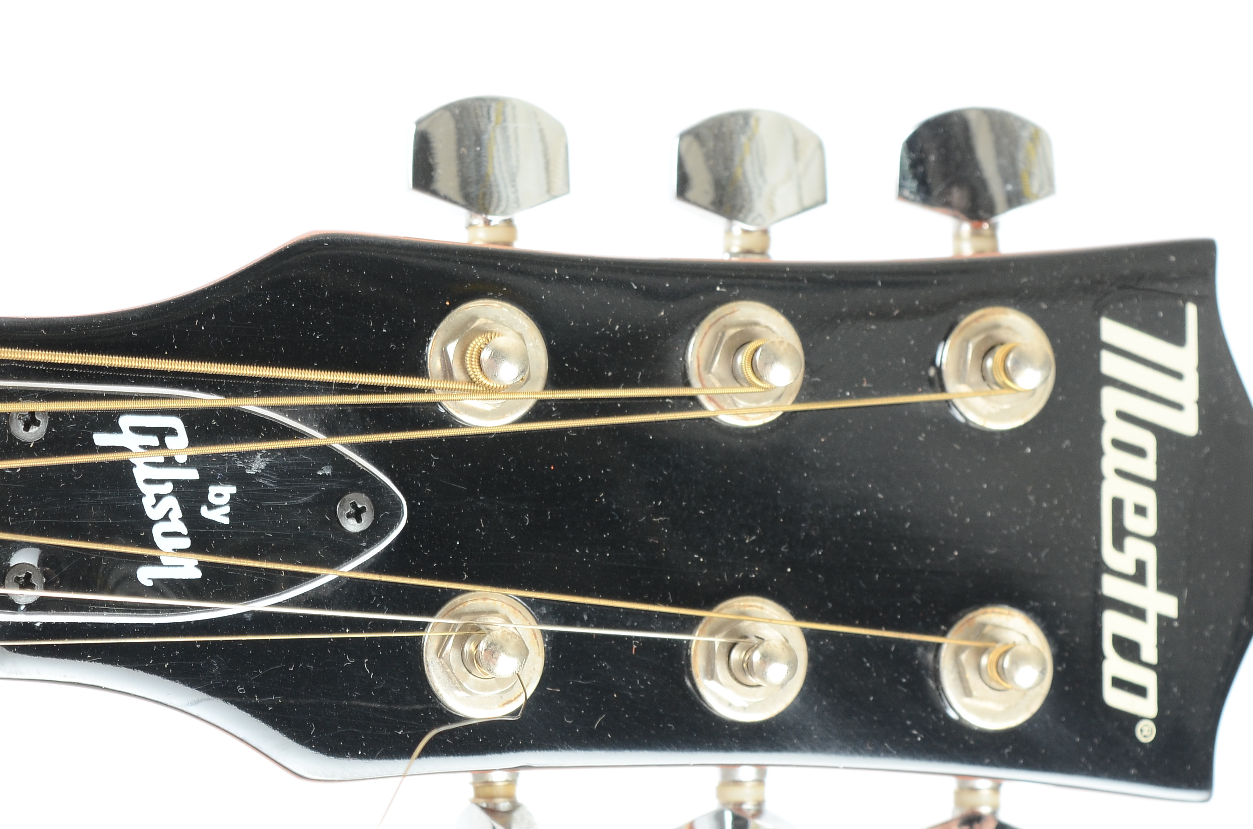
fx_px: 3949
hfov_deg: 18.0
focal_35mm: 114
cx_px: 562
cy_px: 505
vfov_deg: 12.0
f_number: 9
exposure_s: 1/60
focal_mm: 55
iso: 320
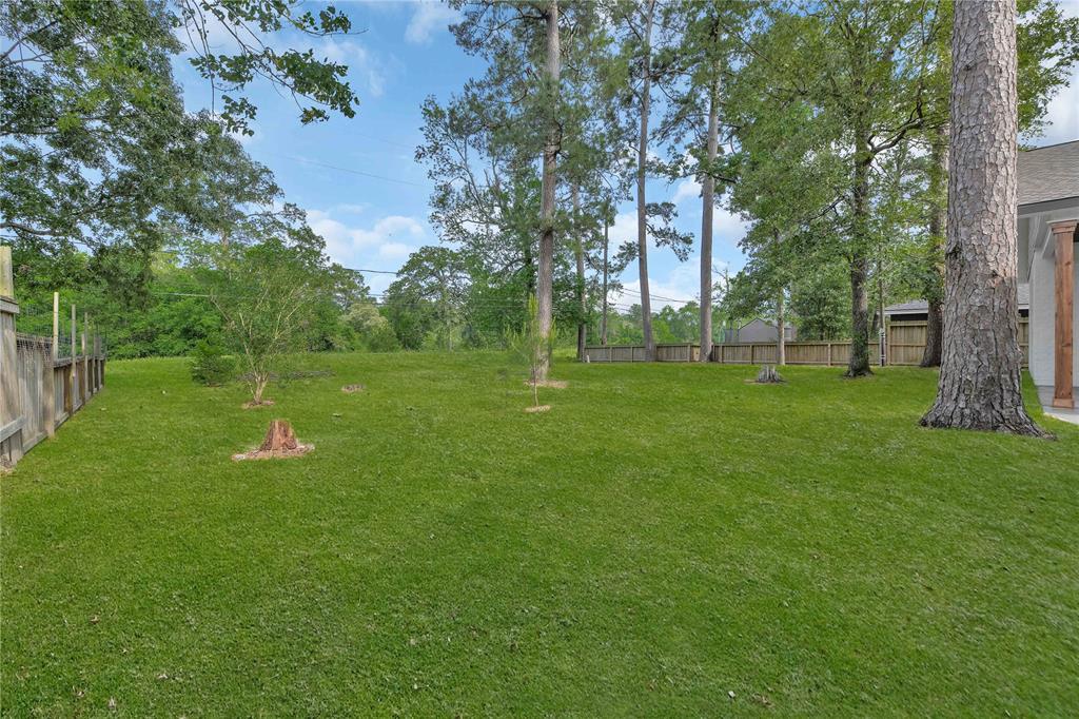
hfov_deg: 104.3
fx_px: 419
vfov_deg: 81.2
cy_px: 360
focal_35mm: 14
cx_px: 540
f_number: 8
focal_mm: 14
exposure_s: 1/200
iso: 100
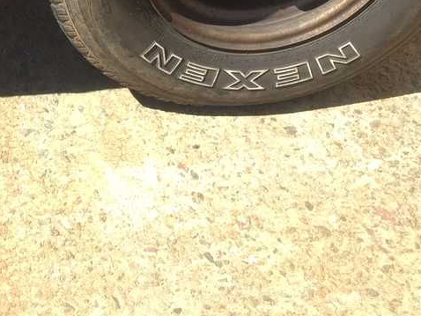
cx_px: -28
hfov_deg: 20.6
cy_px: -176
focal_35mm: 91
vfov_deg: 14.9
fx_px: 1107
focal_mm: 4.15
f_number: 2.2
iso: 32
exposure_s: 1/706
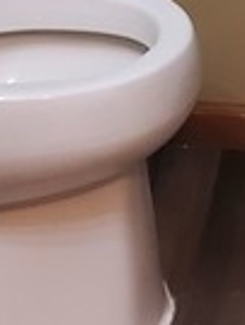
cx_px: 291
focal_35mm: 209
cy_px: -420
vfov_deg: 8.7
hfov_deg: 7.1
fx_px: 1966
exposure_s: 1/40
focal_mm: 4.3
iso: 200
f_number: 1.5
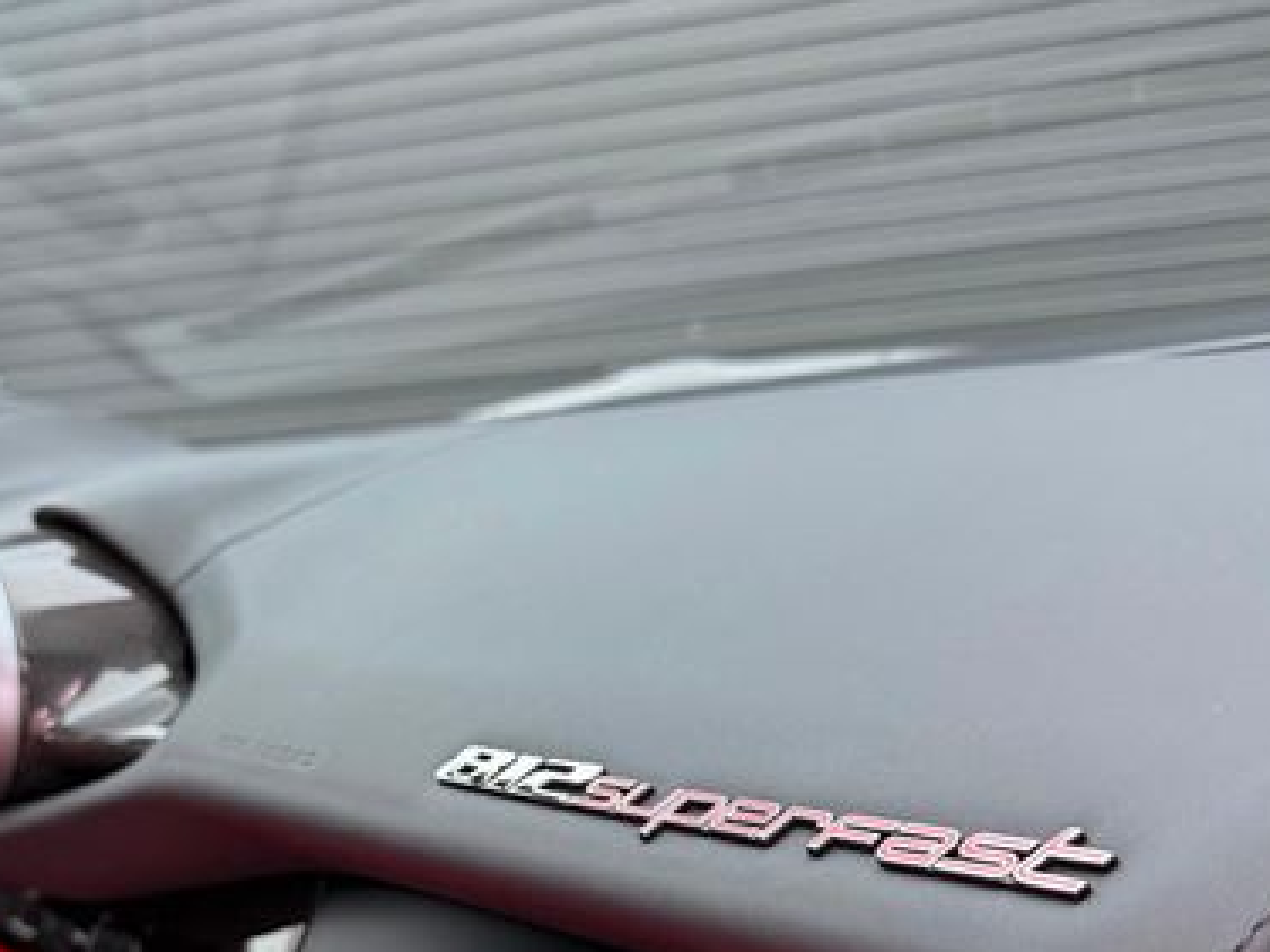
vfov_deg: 33.8
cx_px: 450
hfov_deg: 45.3
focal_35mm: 41
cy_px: 800
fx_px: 1504
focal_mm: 6.76
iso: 250
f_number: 1.78
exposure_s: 1/60
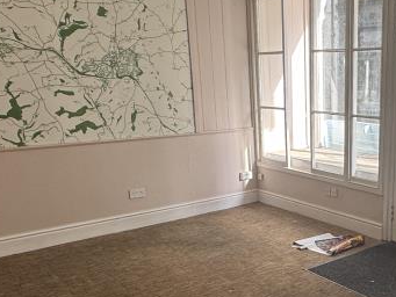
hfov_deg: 41.3
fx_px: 481
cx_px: 355
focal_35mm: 42
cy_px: 210
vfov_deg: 33.9
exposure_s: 1/99
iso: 64
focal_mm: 2.22
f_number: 2.2
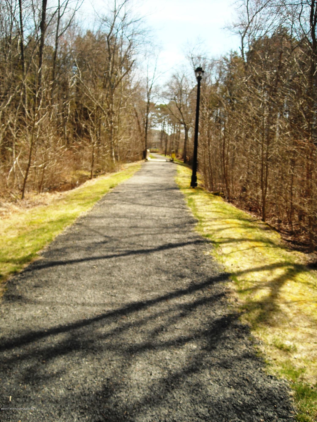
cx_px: 158
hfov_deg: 40.7
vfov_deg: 52.6
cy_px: 211
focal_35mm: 35
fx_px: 427
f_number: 2.8
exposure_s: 1/384
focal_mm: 5.7
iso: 64
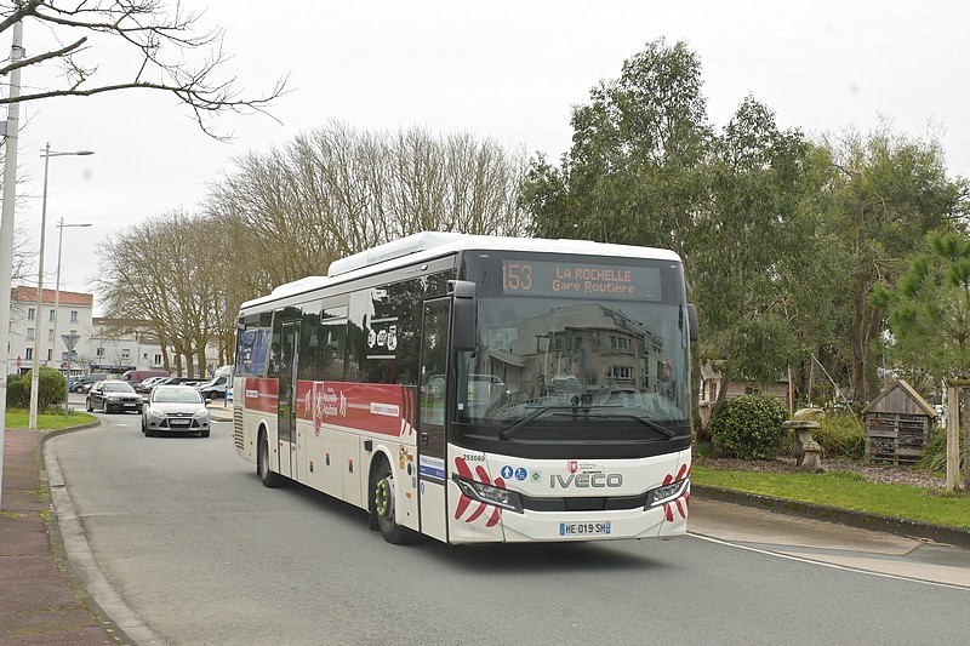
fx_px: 1212
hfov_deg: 43.6
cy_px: 323
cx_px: 485
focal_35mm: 45
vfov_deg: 29.9
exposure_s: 1/500
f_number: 10
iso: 640
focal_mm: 30
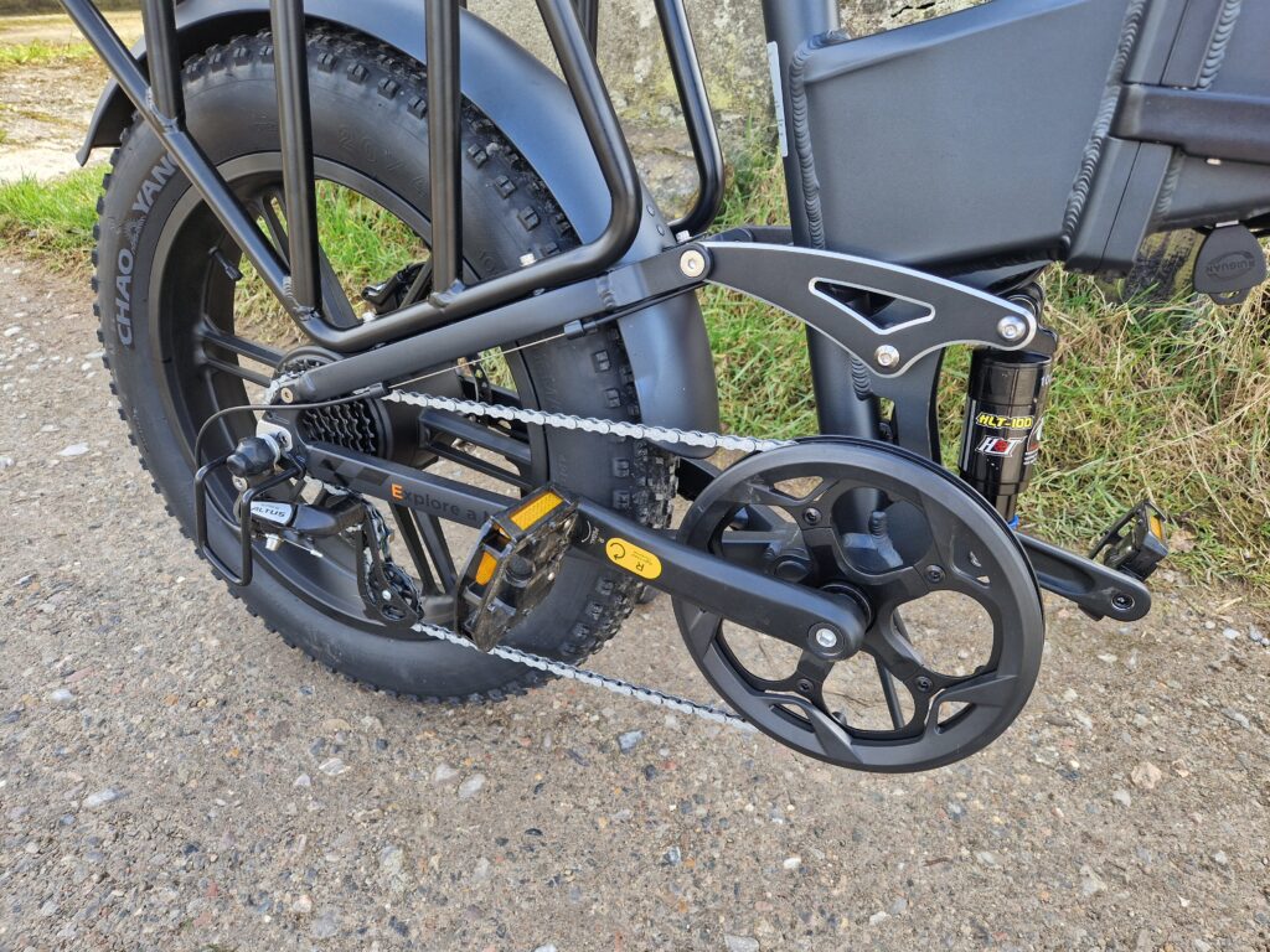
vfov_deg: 58.9
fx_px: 844
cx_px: 635
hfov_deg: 73.9
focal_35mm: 23
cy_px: 476
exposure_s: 1/180
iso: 50
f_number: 1.8
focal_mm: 5.4
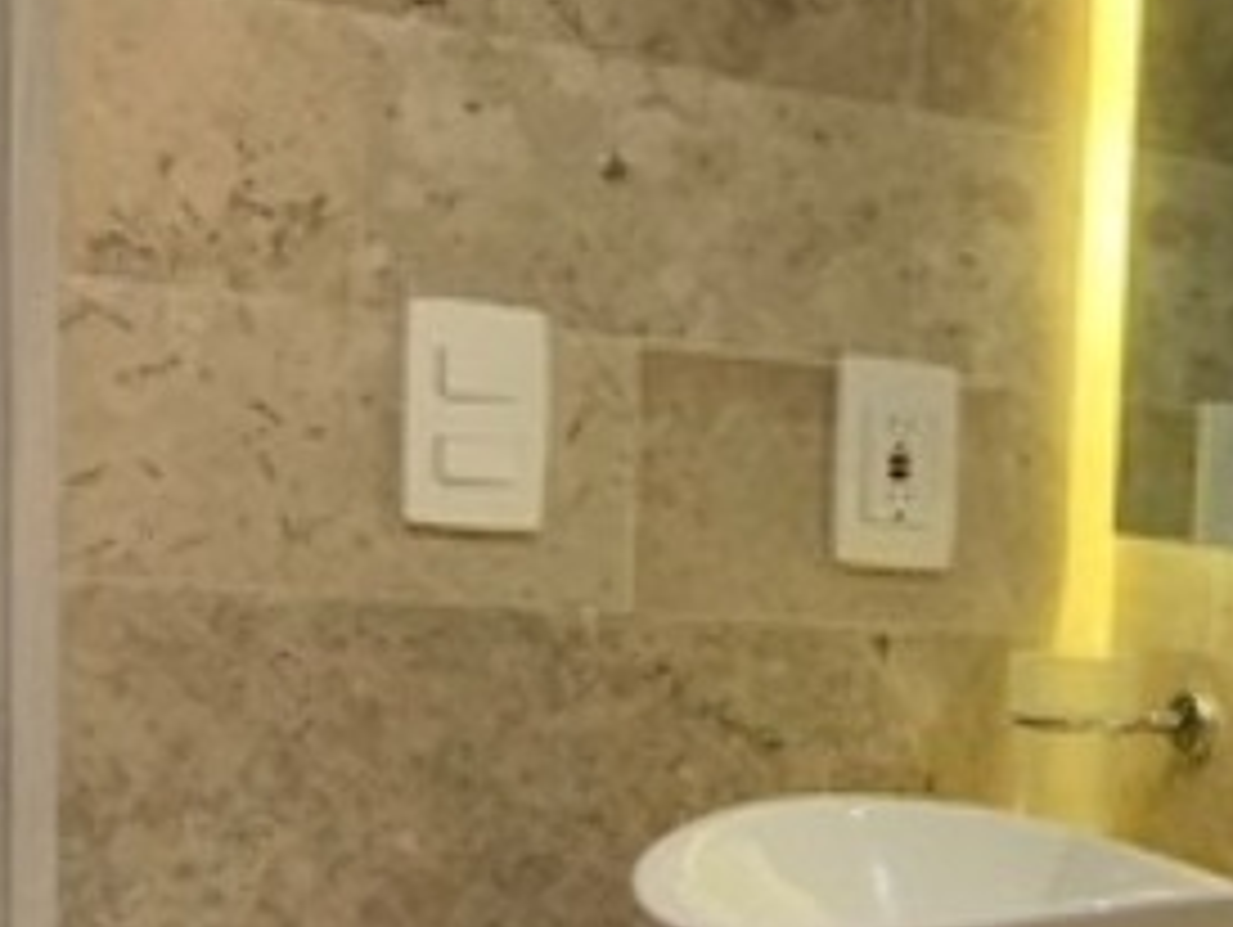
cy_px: 1296
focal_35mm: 101
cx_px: 1953
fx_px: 3601
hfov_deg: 17.2
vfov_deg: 13.9
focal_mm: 4.25
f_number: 1.8
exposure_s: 1/60
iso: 200
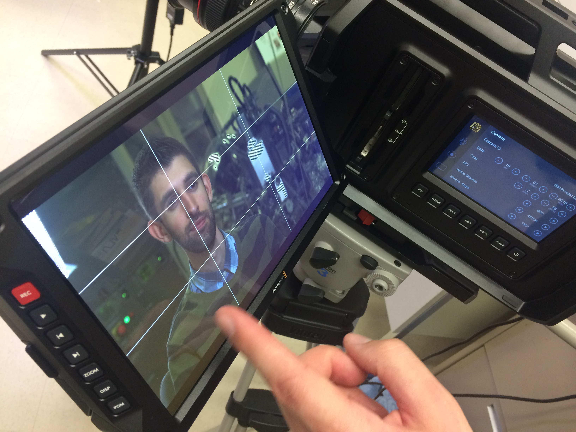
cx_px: 288
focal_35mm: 29
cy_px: 216
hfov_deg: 61.7
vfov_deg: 48.2
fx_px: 483
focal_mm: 4.15
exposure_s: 1/30
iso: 125
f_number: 2.2
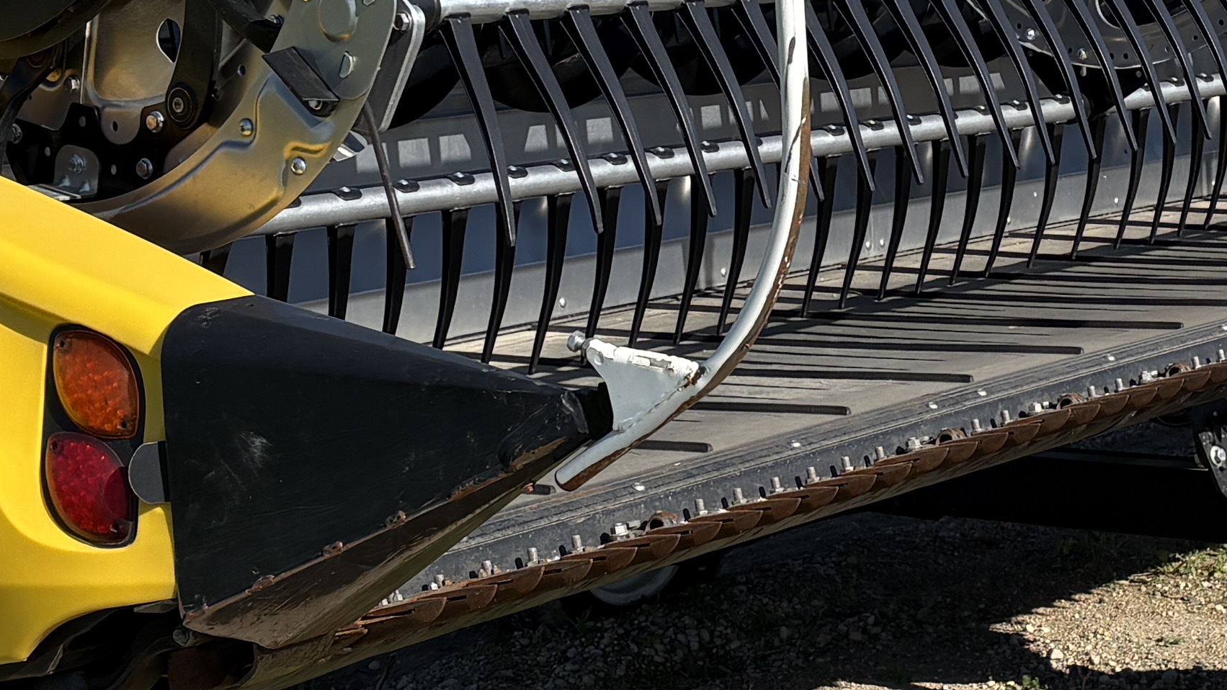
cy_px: 32
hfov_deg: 22.2
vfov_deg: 12.6
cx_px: 968
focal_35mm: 95
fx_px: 3091
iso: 50
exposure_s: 1/3279
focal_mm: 5.96
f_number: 1.6
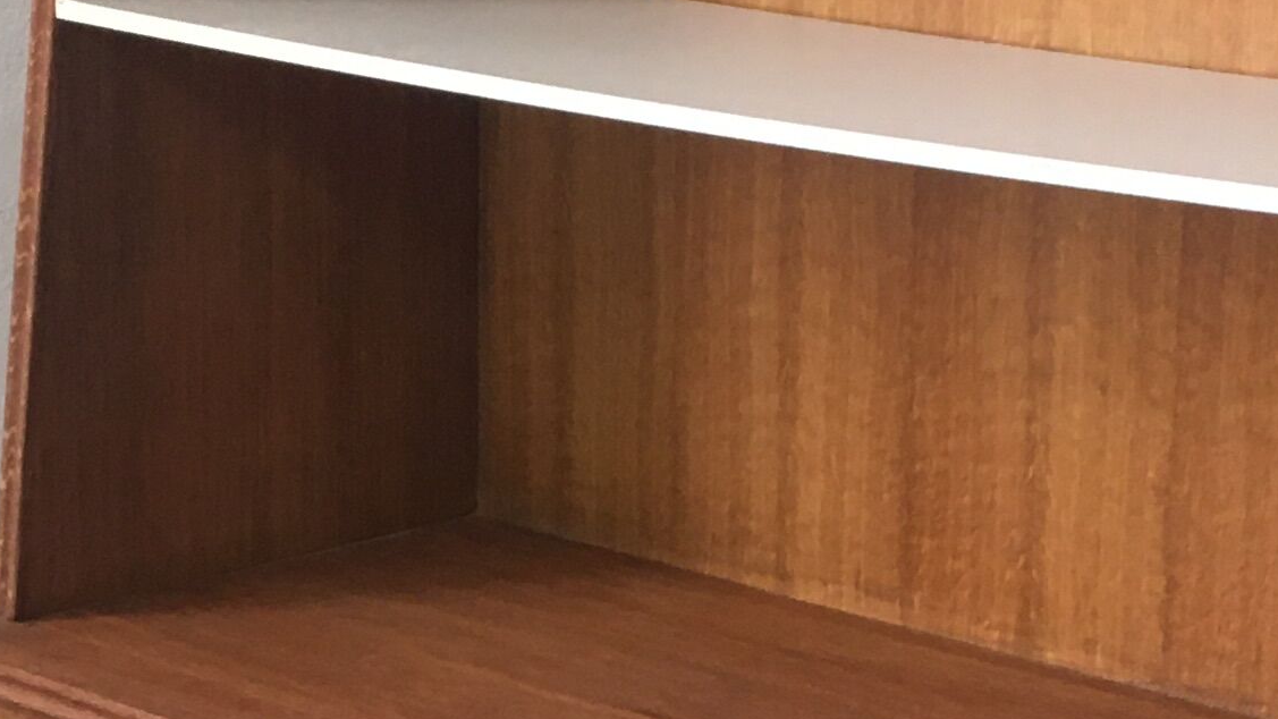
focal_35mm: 113
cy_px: 515
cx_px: 903
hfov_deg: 18.9
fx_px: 3829
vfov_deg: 10.7
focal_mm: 4.15
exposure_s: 1/33
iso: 125
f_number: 2.2
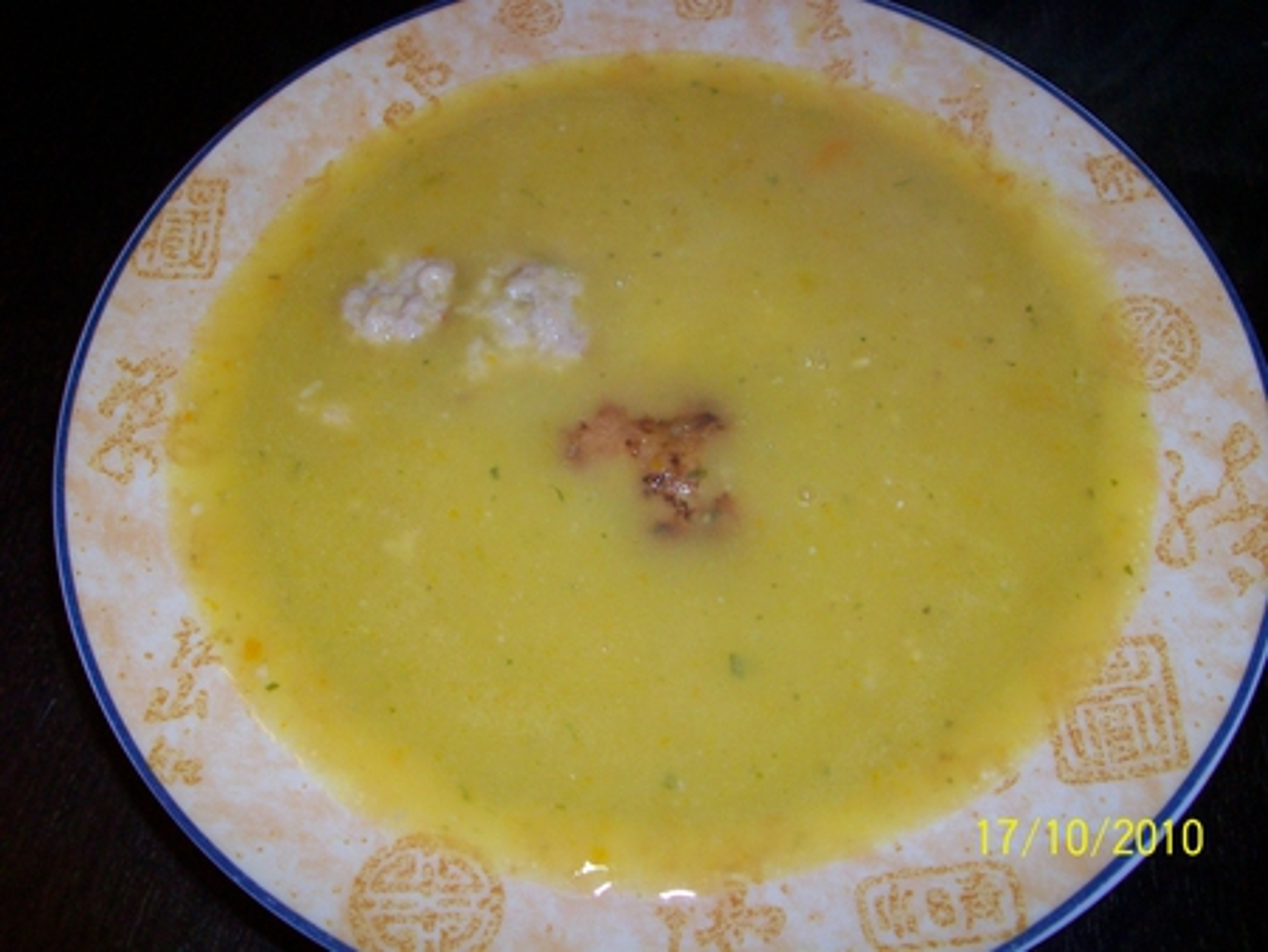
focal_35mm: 34
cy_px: 476
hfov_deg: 53.9
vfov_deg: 41.8
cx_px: 634
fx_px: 1246
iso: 160
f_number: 2.8
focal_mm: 5.7
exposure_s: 1/60
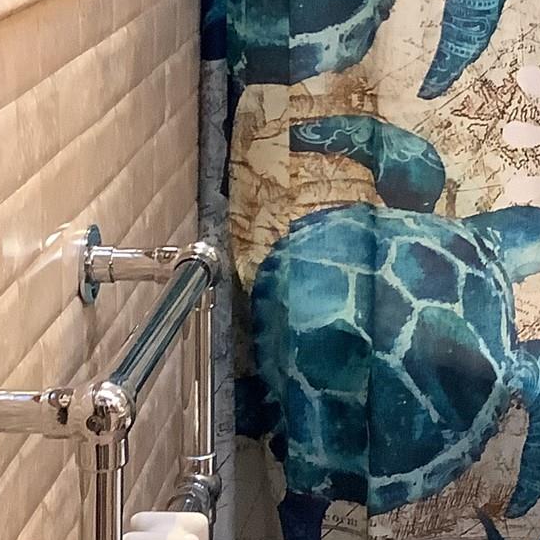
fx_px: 1836
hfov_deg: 16.4
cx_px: 552
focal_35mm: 104
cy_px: 151
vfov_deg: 16.7
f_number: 2.4
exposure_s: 1/60
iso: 250
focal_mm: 3.3
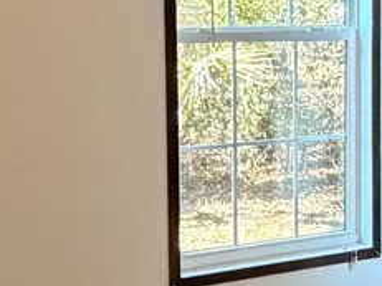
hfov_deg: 19.6
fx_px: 1070
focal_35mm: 97
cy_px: 93
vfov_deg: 15.2
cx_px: 382
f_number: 2.2
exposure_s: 1/82
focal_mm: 2.22
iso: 320
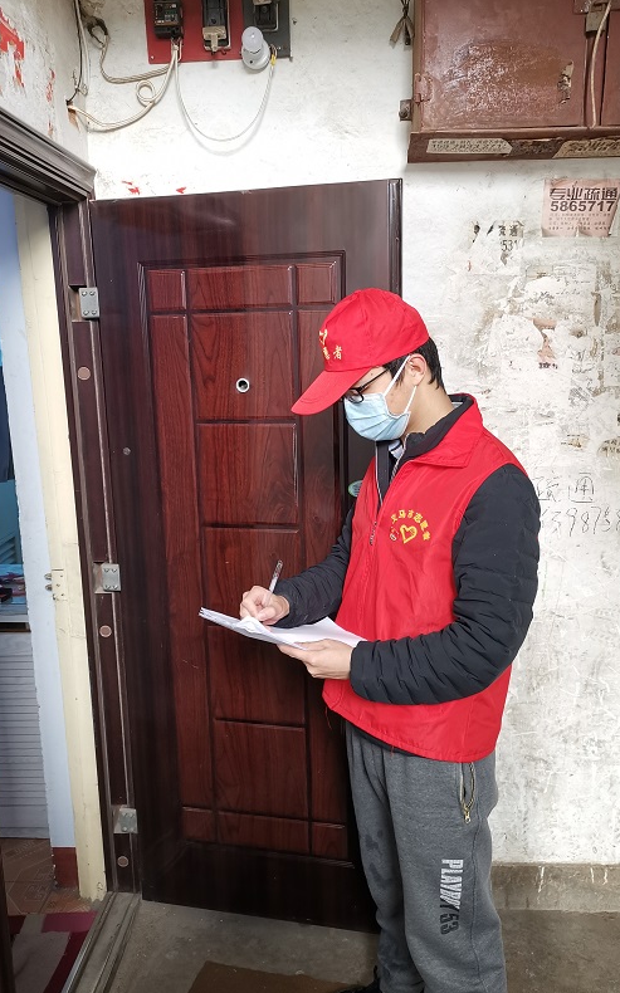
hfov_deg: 43.1
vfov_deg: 64.7
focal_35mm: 29
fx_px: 785
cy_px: 496
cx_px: 302
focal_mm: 5.58
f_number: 1.8
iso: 320
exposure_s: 1/50
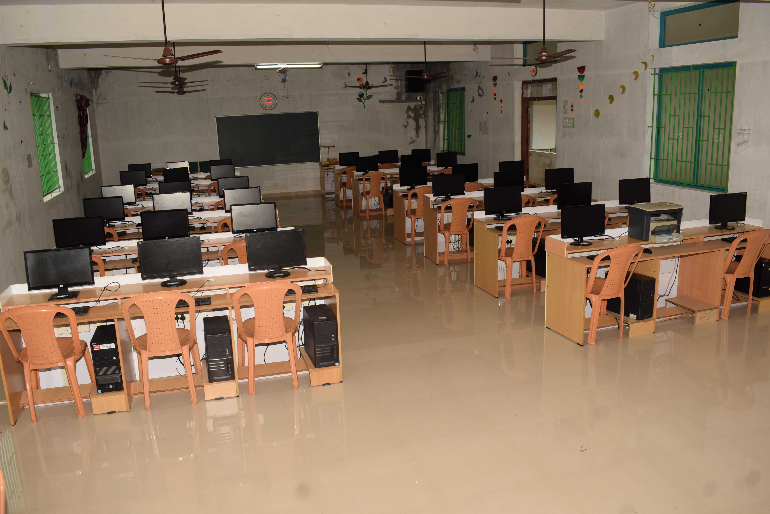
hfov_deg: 61.9
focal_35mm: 30
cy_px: 257
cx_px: 385
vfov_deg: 43.6
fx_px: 642
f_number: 7.1
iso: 320
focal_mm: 20
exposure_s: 1/80
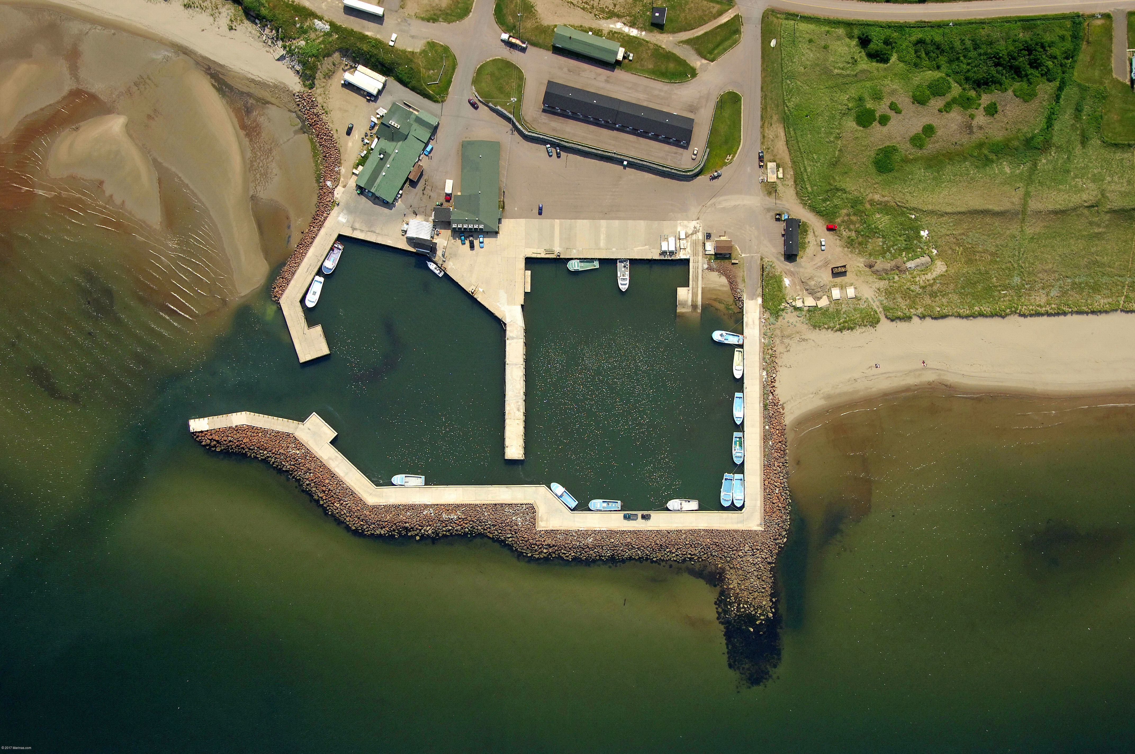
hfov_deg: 45.0
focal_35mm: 44
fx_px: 1370
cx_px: 568
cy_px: 377
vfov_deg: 30.8
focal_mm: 29
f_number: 6.7
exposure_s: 1/1000
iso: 400
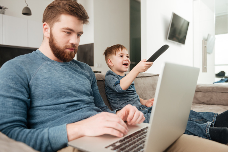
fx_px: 184
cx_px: 114
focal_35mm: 29
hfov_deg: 63.7
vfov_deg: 45.0
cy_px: 76
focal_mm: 29
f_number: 2.8
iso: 800
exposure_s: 1/160
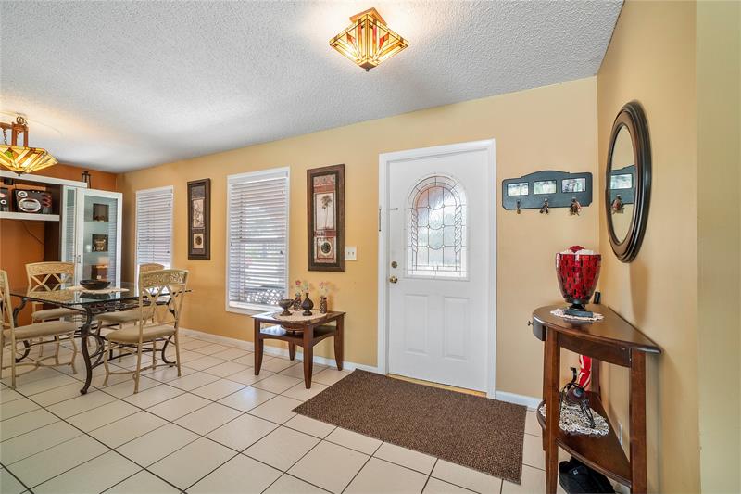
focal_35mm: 15
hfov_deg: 100.4
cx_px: 370
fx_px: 309
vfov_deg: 77.3
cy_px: 247
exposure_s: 1/4
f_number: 11
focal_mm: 10
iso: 200
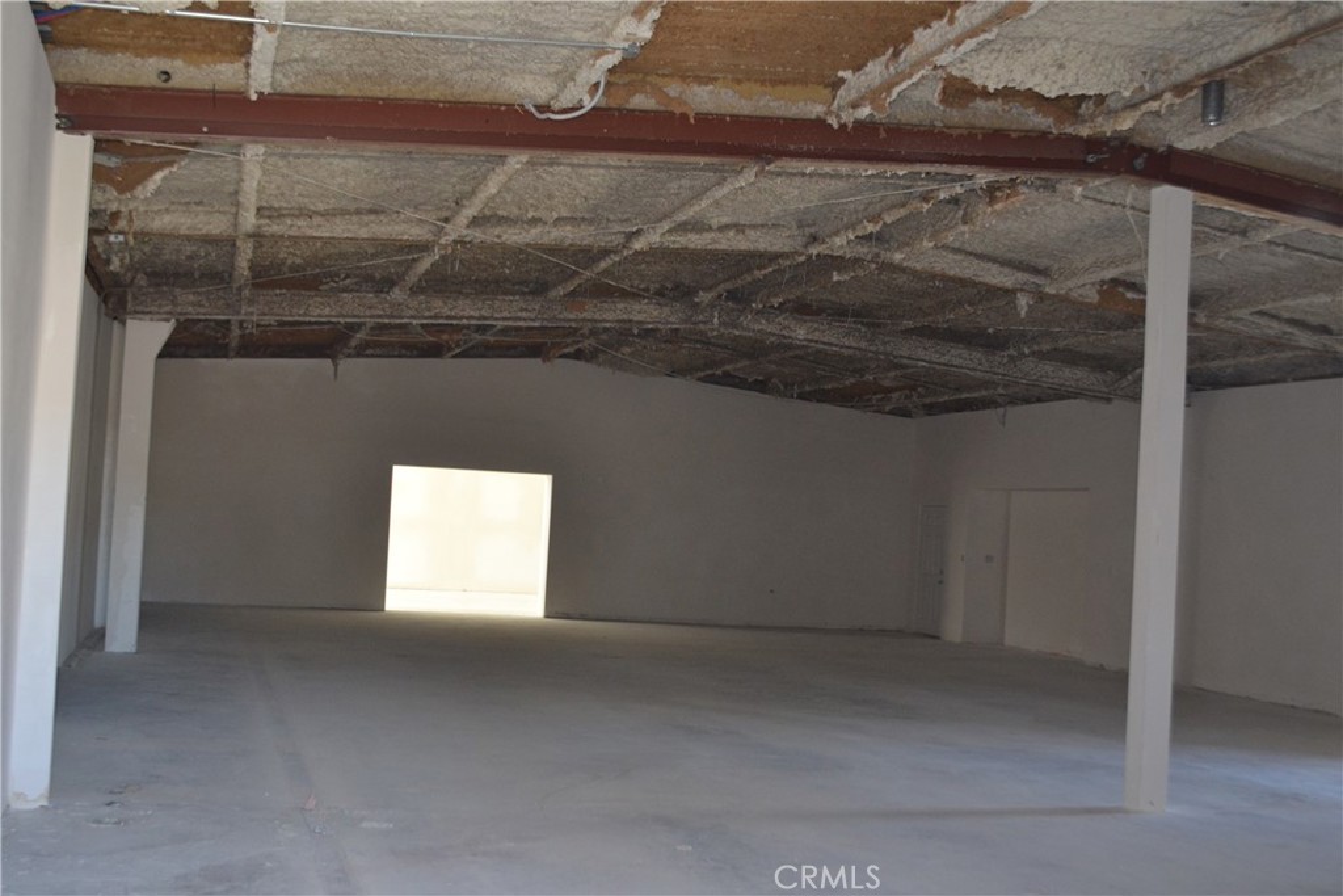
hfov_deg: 49.5
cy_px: 448
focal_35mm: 39
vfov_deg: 34.2
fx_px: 1455
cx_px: 672
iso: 900
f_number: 4.2
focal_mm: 26
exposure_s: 1/60
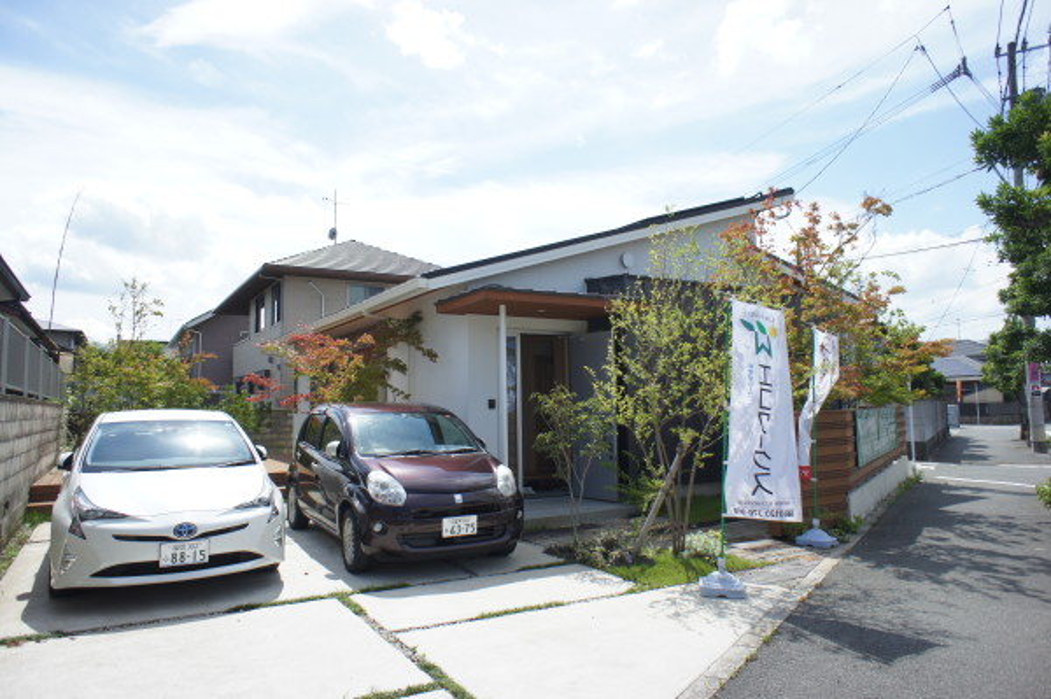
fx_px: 700
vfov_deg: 53.1
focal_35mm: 24
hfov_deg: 73.8
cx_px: 526
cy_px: 350
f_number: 4.5
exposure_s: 1/1000
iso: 200
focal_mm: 16
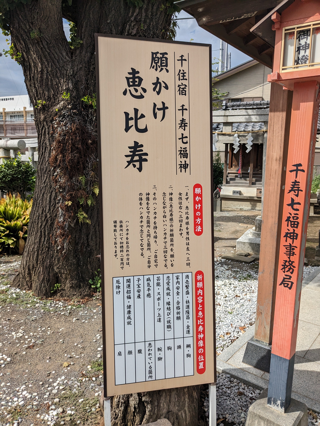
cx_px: 160
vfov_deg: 65.3
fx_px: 333
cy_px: 213
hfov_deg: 51.4
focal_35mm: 27
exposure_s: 1/2924
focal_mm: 4.38
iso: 56
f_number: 1.73
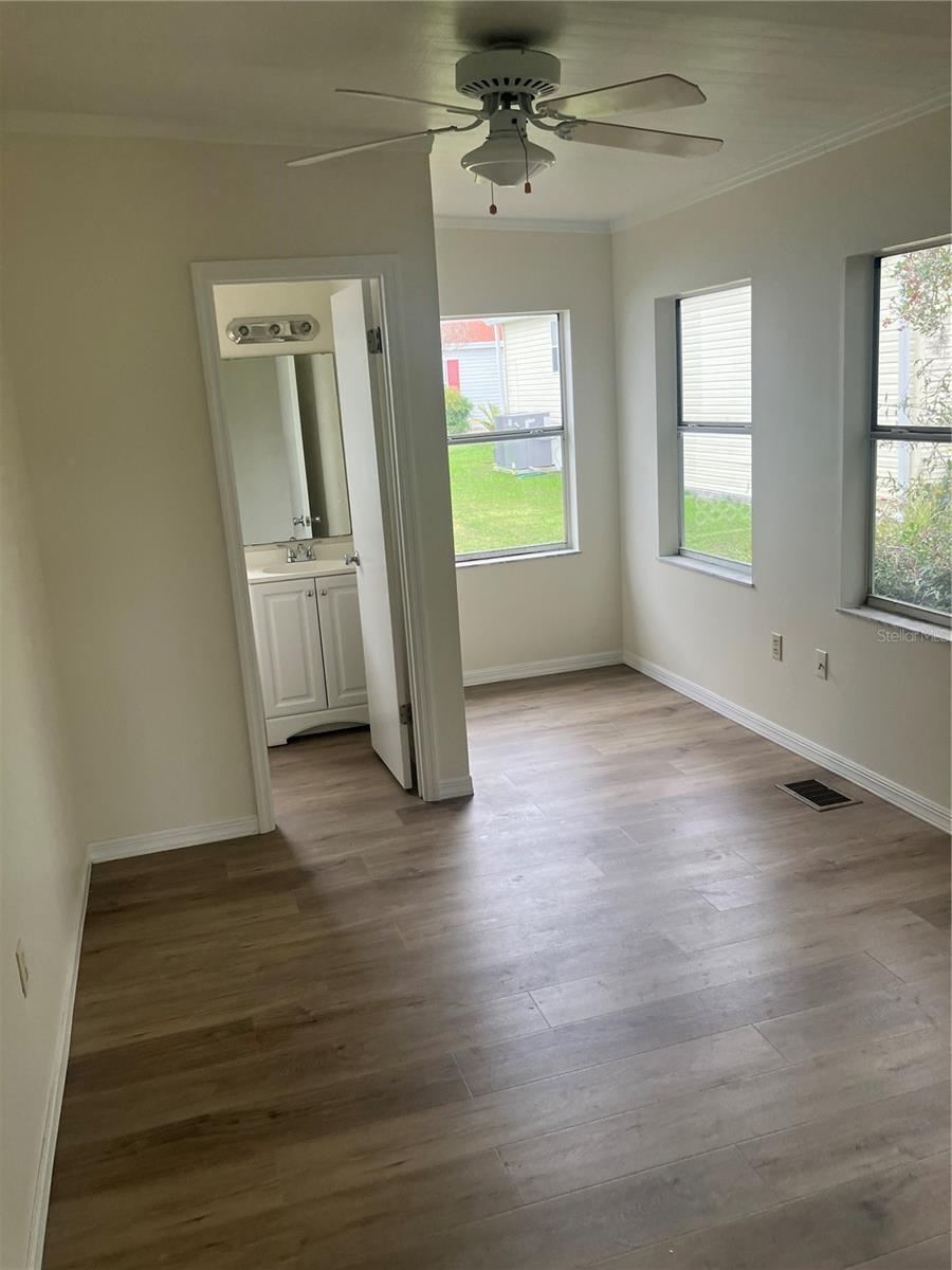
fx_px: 1027
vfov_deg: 63.4
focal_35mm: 28
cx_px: 476
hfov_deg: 49.7
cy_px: 635
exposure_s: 1/121
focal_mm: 3.99
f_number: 1.8
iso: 80
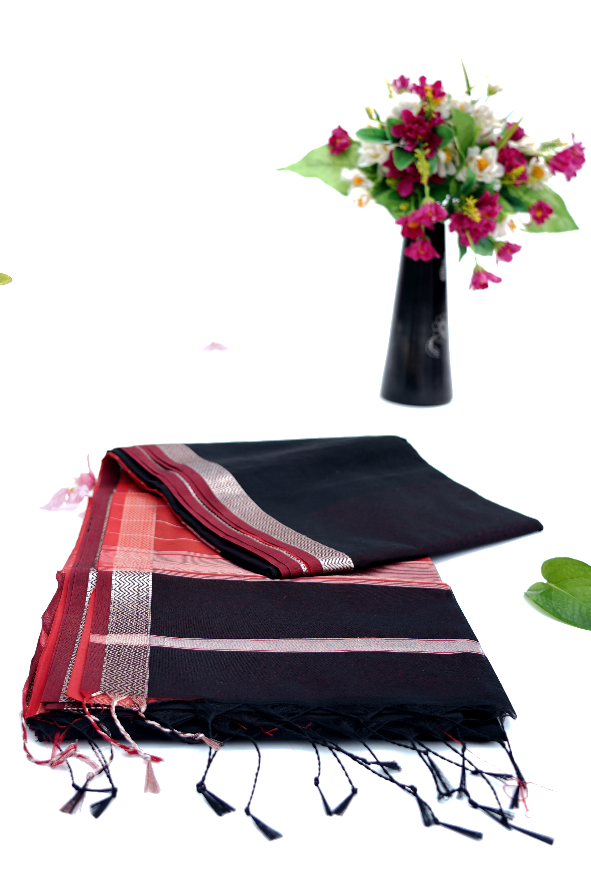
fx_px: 714
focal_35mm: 29
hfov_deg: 45.0
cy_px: 444
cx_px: 296
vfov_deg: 63.7
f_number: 4
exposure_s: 1/160
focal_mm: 29
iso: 64
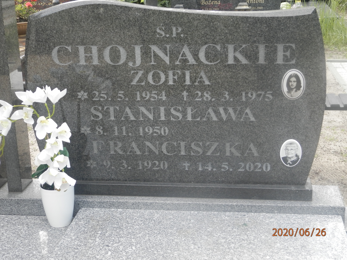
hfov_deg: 34.9
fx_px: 551
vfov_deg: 26.6
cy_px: 130
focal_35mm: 55
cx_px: 174
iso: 125
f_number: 3.8
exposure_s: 1/125
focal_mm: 9.9
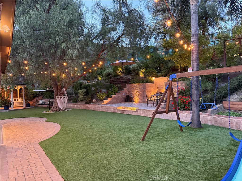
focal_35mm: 24
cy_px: 90
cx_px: 121
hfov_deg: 71.6
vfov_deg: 56.8
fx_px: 168
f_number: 1.78
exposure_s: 1/40
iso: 640
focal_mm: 6.76
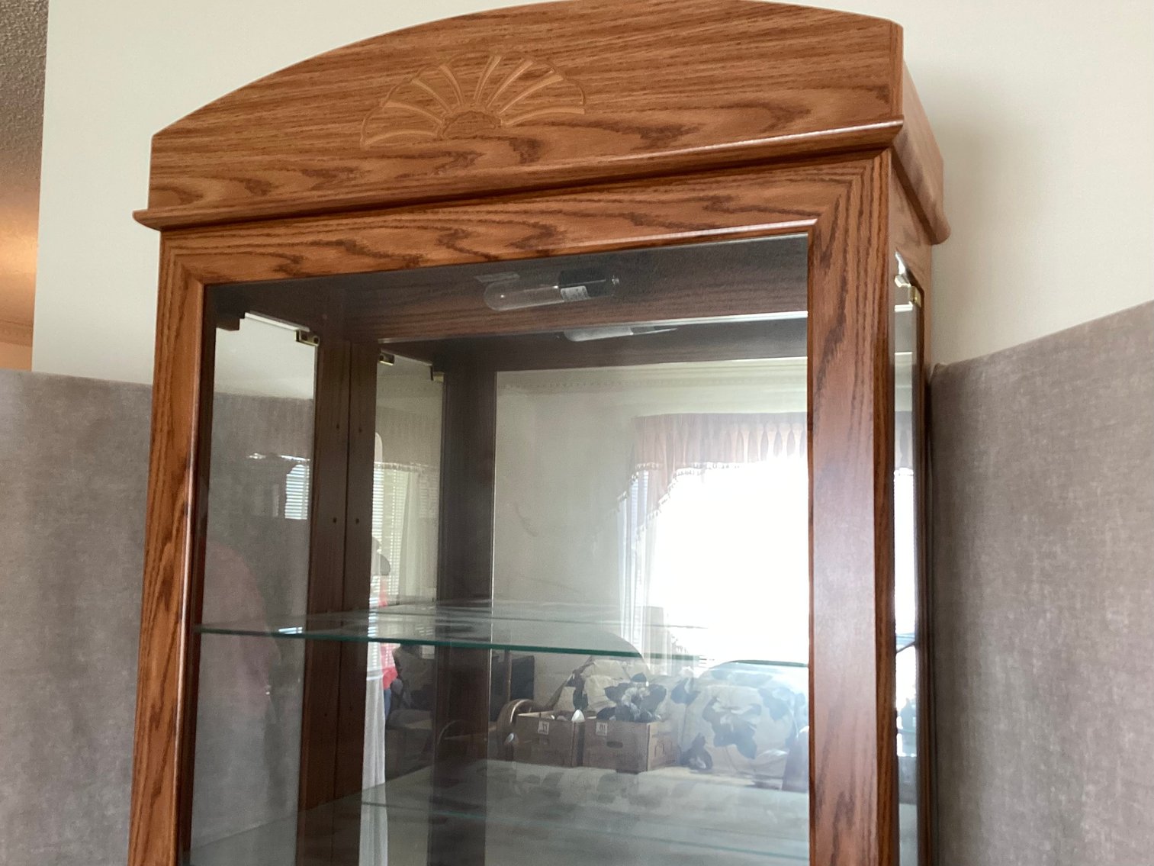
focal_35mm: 31
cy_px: 433
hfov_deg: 58.3
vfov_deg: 45.4
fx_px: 1034
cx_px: 577
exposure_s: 1/60
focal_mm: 3.3
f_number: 2.4
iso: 200
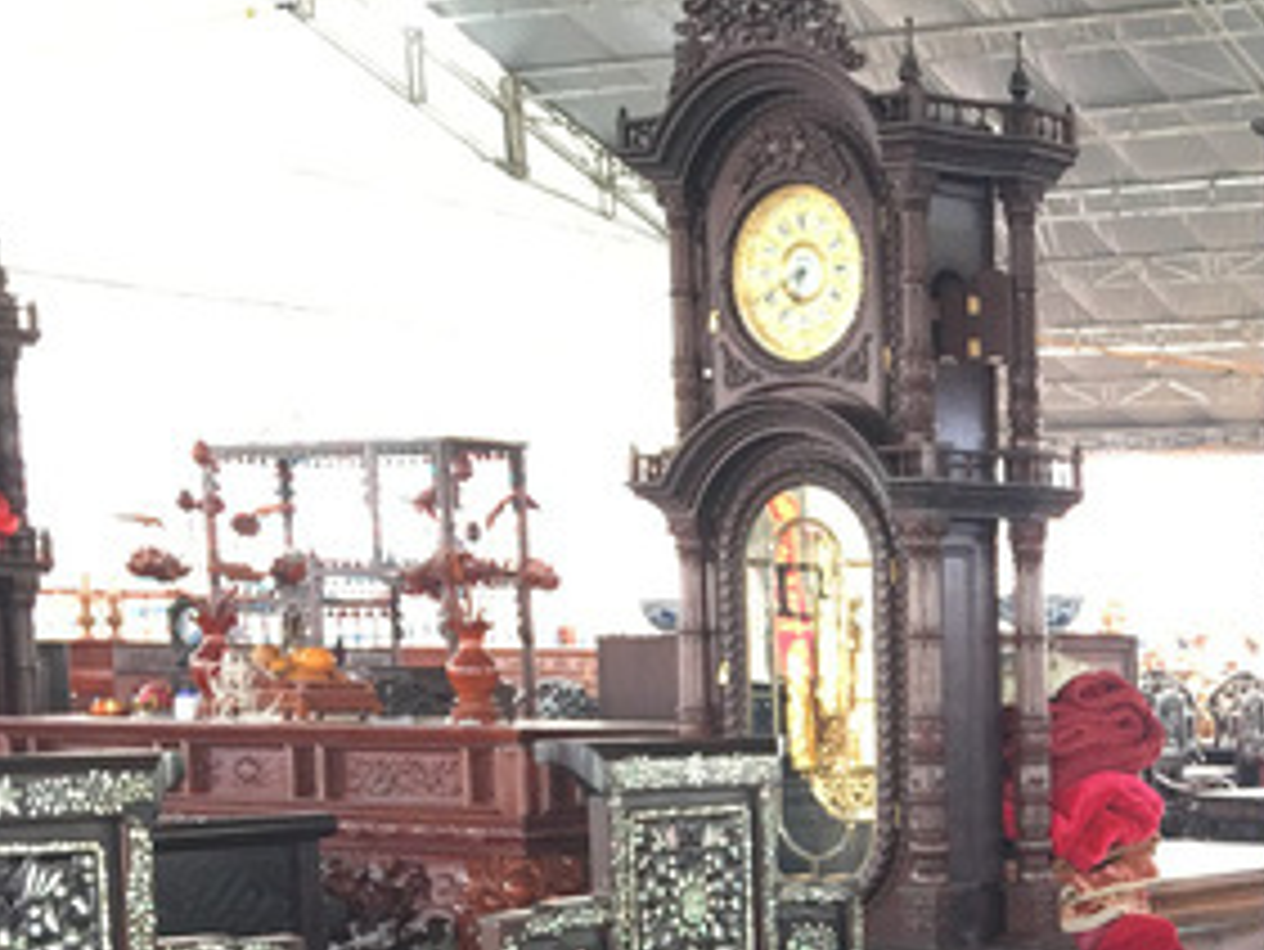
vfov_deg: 21.0
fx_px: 2411
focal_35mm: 66
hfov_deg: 26.9
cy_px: 1076
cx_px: 1394
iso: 40
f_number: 2.2
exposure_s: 1/17
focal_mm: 4.15
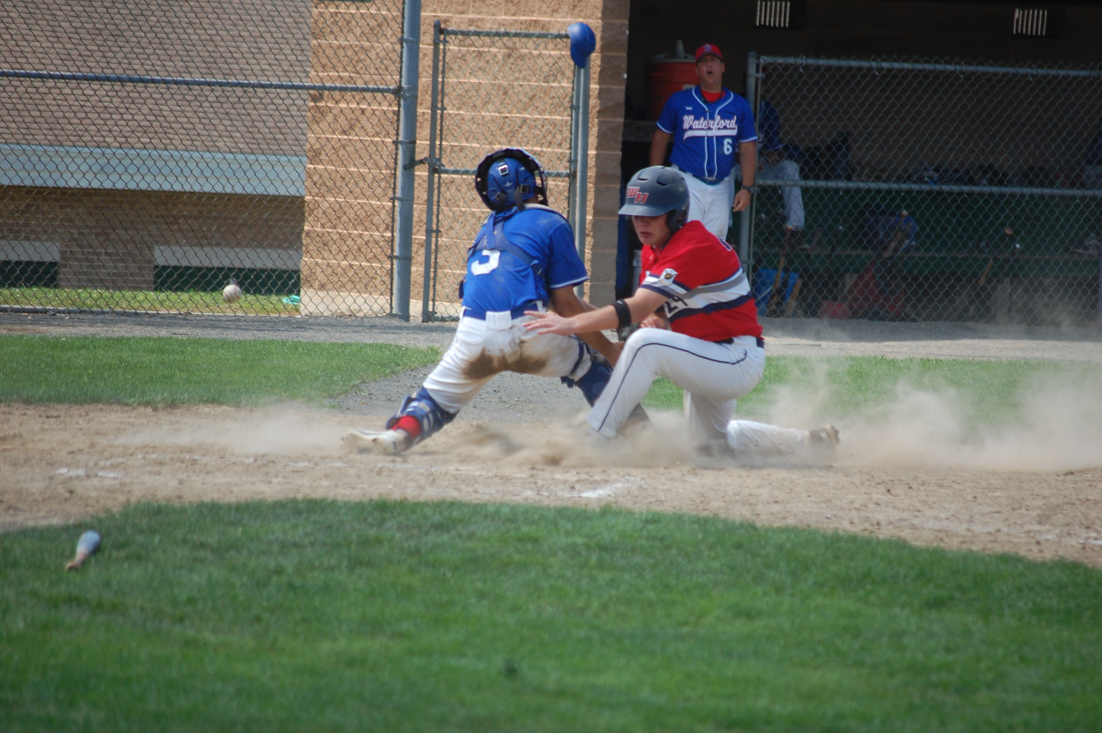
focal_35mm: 300
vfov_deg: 4.6
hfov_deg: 6.9
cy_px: 366
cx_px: 551
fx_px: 9175
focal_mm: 200
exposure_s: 1/800
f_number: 5.6
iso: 400
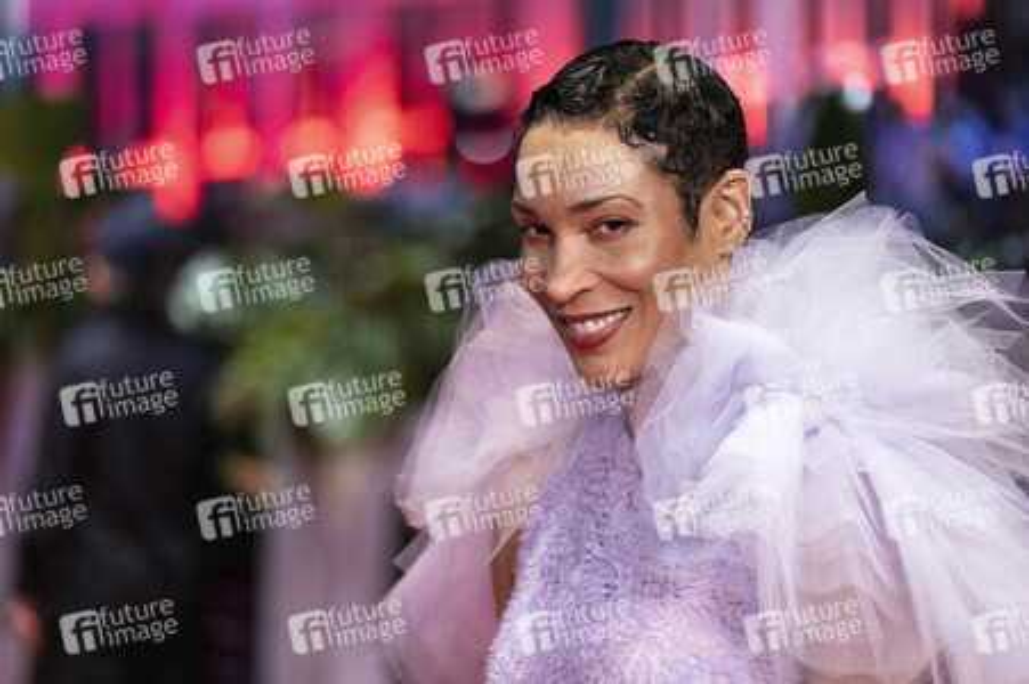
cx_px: 514
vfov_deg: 6.5
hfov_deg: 9.8
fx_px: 5998
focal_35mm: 210
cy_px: 342
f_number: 2.8
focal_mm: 140
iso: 2500
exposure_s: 1/250
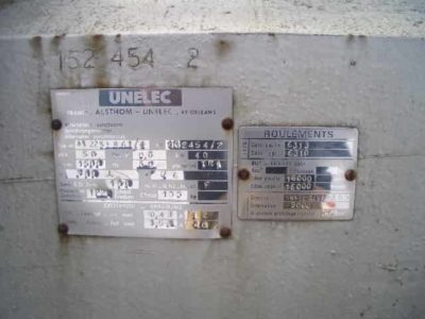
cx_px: 212
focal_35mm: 35
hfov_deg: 52.6
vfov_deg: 40.7
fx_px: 430
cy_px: 160
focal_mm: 5.8
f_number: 2.6
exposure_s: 1/320
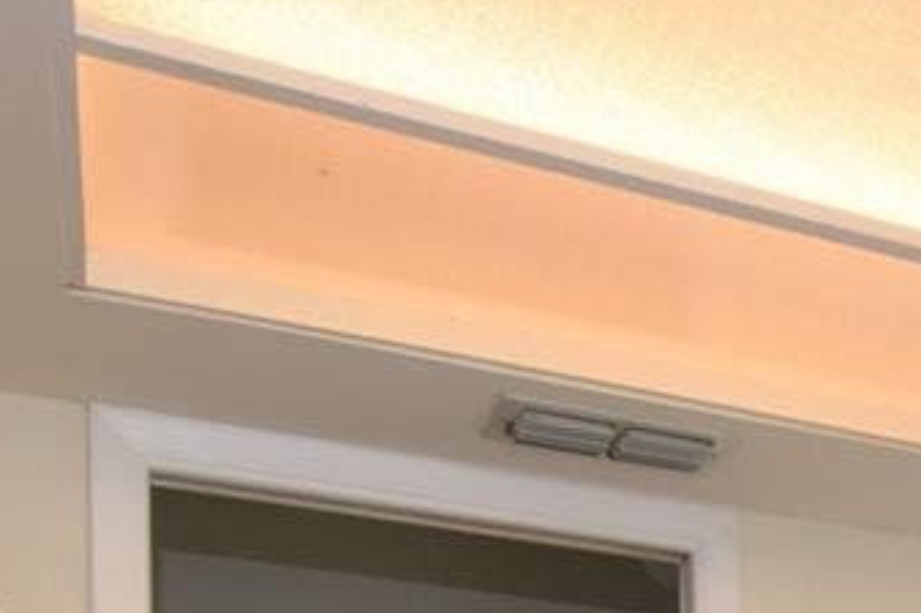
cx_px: 1540
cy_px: 1172
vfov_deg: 15.7
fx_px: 1815
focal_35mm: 71
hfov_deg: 21.5
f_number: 5.6
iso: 200
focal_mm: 10
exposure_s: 1/125
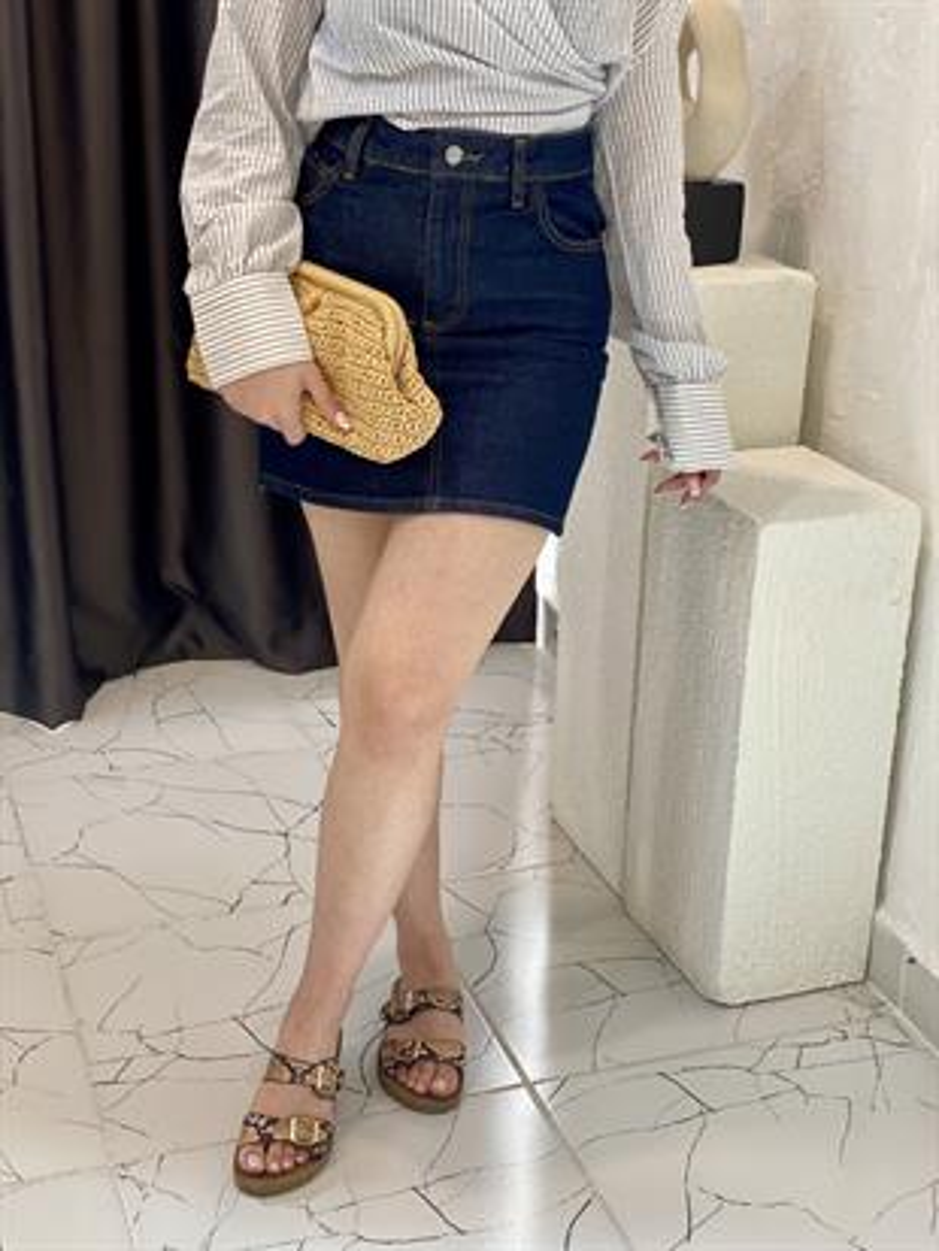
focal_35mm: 52
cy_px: 626
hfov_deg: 28.0
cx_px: 470
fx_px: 1880
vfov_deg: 36.8
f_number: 2
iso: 80
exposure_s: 1/122
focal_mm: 6
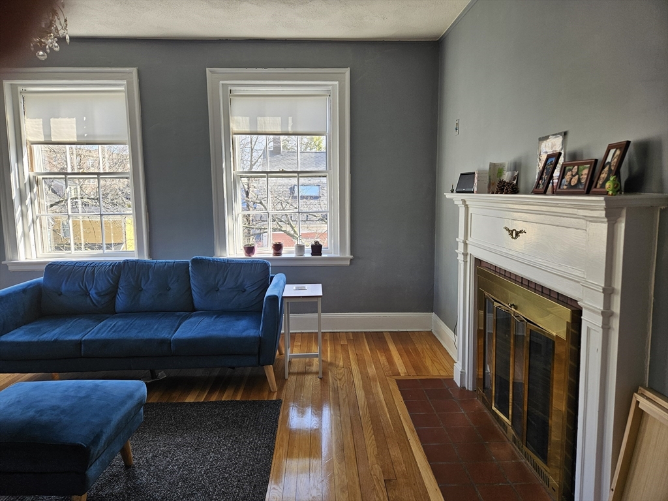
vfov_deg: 58.9
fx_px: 444
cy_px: 250
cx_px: 334
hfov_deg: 73.9
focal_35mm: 23
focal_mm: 5.4
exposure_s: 1/120
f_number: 1.8
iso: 40
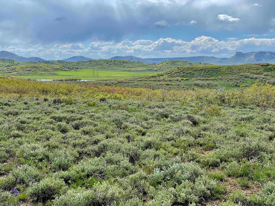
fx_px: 437
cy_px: 109
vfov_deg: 26.6
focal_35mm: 55
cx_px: 132
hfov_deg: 34.9
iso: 25
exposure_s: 1/1776
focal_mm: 6
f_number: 2
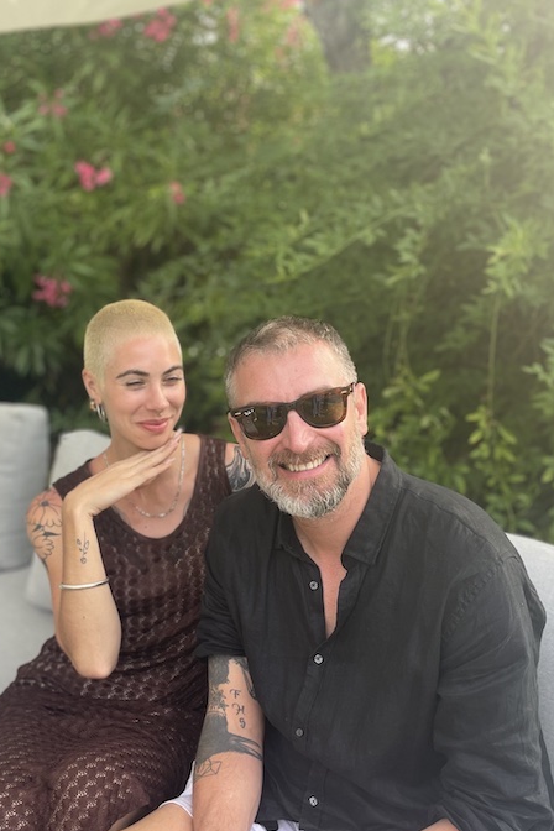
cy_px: 425
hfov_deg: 35.8
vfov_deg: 51.9
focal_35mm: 37
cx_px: 224
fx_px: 854
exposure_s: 1/156
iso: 32
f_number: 1.6
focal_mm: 4.2
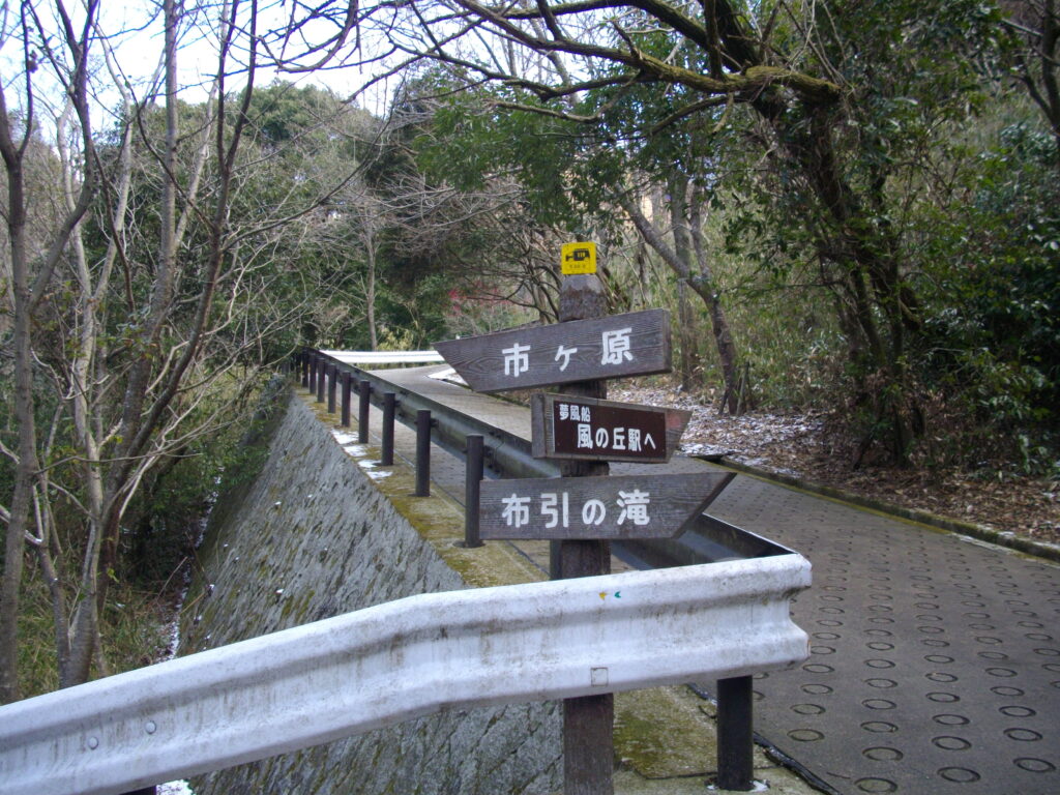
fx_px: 1133
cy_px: 398
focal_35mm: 37
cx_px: 530
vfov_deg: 38.7
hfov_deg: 50.1
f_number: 2.8
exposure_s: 1/125
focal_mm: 6.2
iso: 113
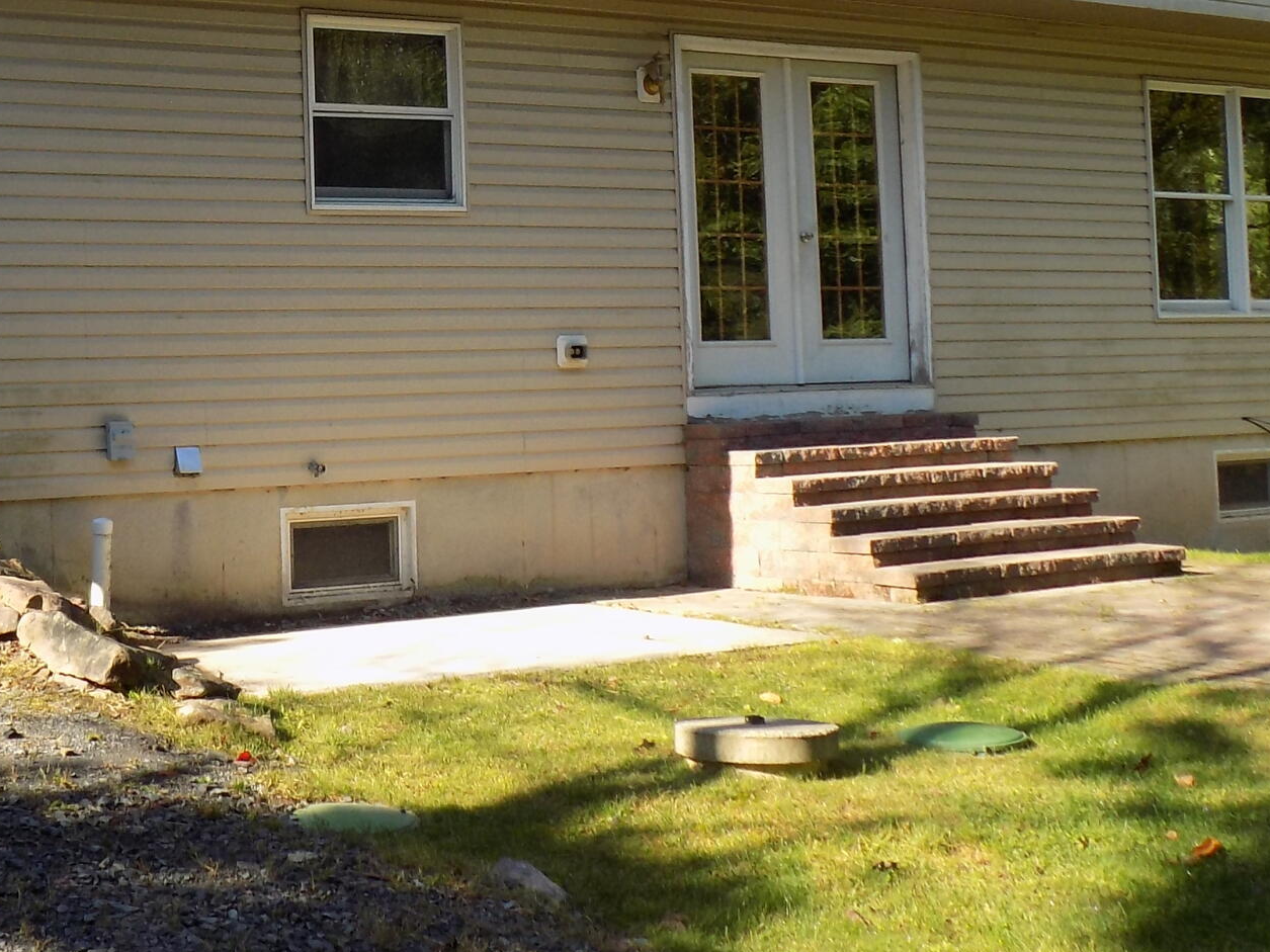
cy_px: 256
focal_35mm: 55
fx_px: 2018
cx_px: 354
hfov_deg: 34.4
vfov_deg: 26.3
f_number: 3.1
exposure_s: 1/250
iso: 80
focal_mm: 4
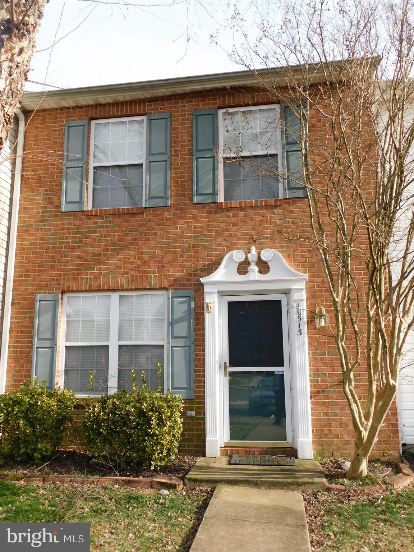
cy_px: 276
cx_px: 207
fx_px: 478
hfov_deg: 46.8
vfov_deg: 60.0
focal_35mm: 30
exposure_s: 1/500
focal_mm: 5.3
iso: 125
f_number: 3.2
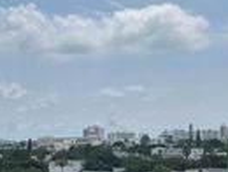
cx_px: 212
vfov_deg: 16.1
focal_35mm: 92
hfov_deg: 20.8
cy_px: 117
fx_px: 607
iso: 80
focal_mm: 6.76
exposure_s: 1/10417
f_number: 1.78
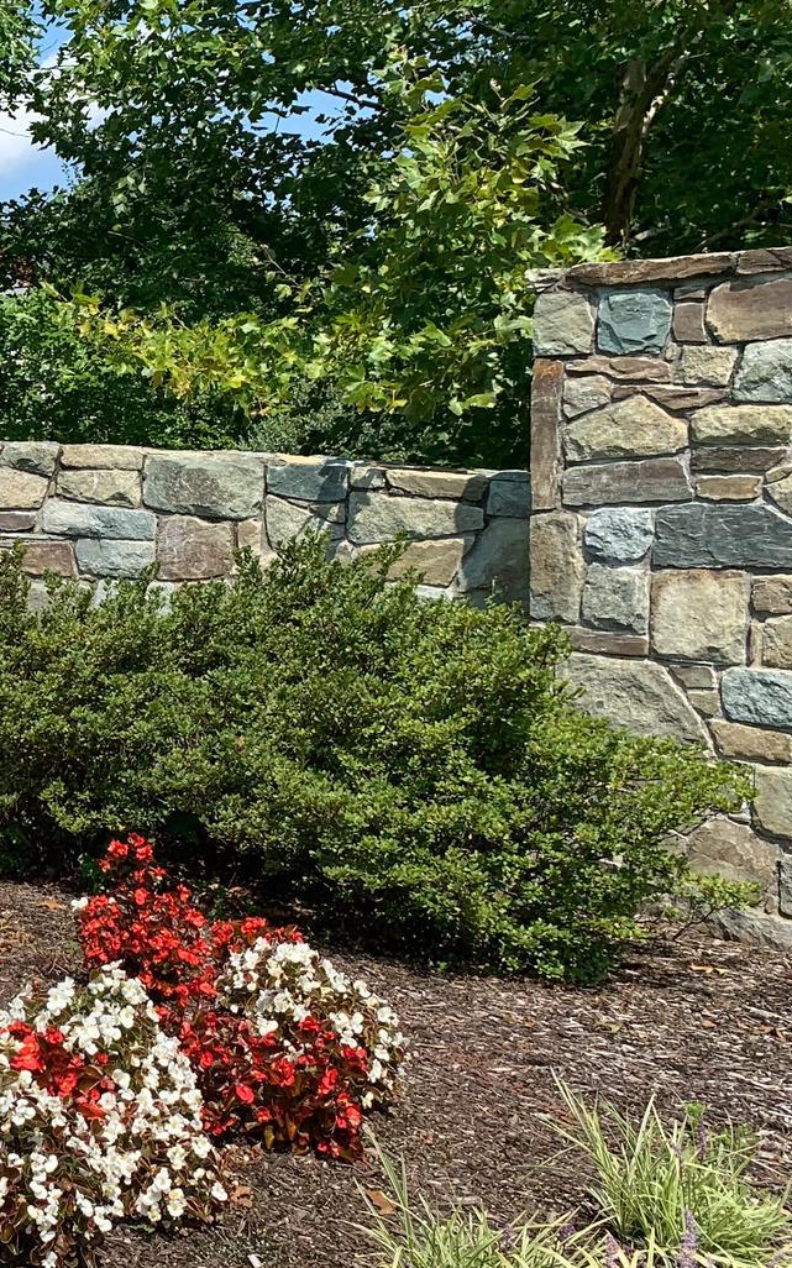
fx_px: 1900
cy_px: 594
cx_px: -367
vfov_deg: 36.9
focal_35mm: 55
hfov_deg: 20.5
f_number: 1.8
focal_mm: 4.25
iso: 25
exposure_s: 1/1992
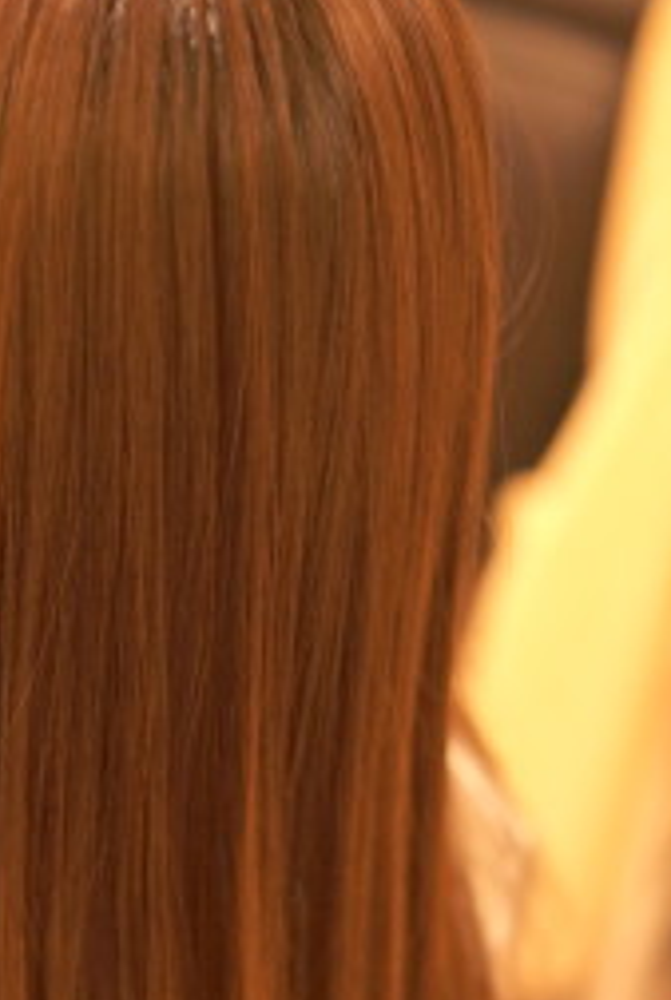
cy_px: 746
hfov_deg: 13.1
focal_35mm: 104
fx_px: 2895
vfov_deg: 19.5
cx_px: 44
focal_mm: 35
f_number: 2.2
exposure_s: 1/250
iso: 800
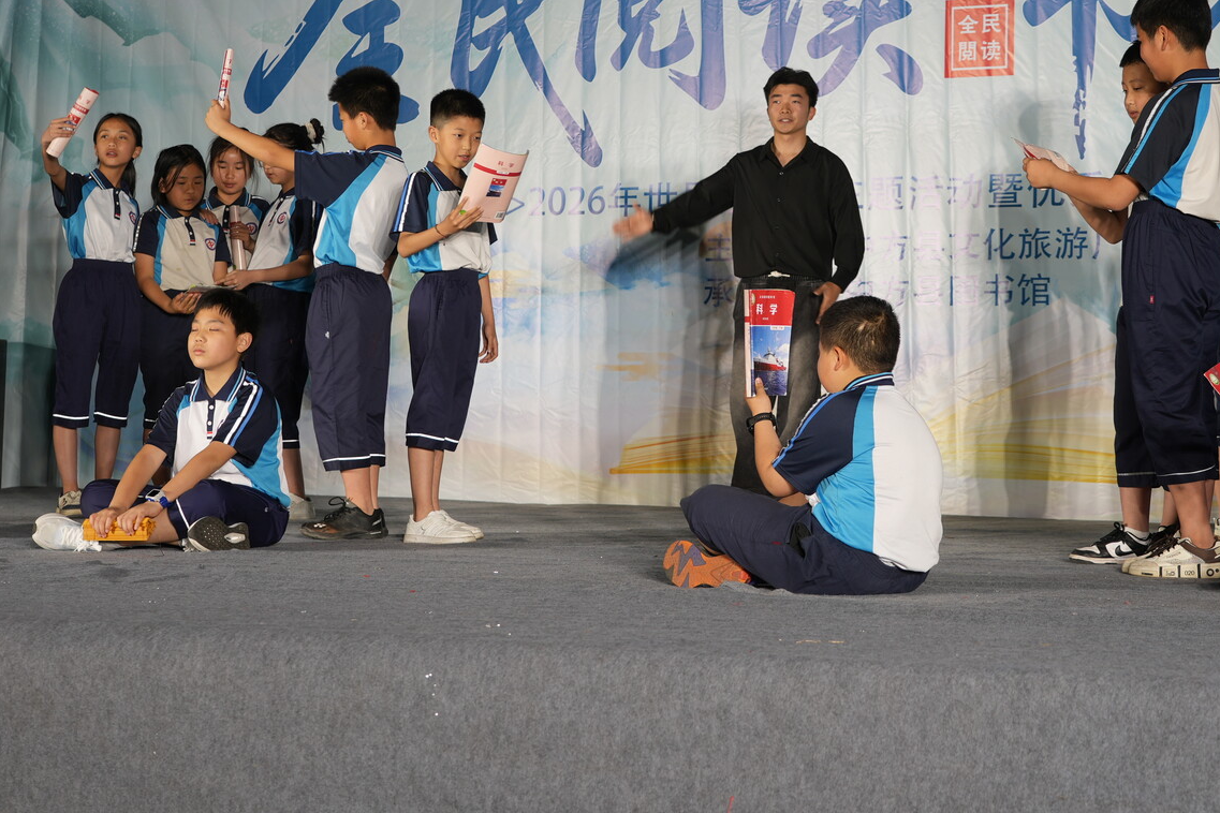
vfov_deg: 17.8
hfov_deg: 26.4
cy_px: 178
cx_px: 854
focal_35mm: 76
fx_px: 2575
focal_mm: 45
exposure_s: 1/60
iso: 100
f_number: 4.5
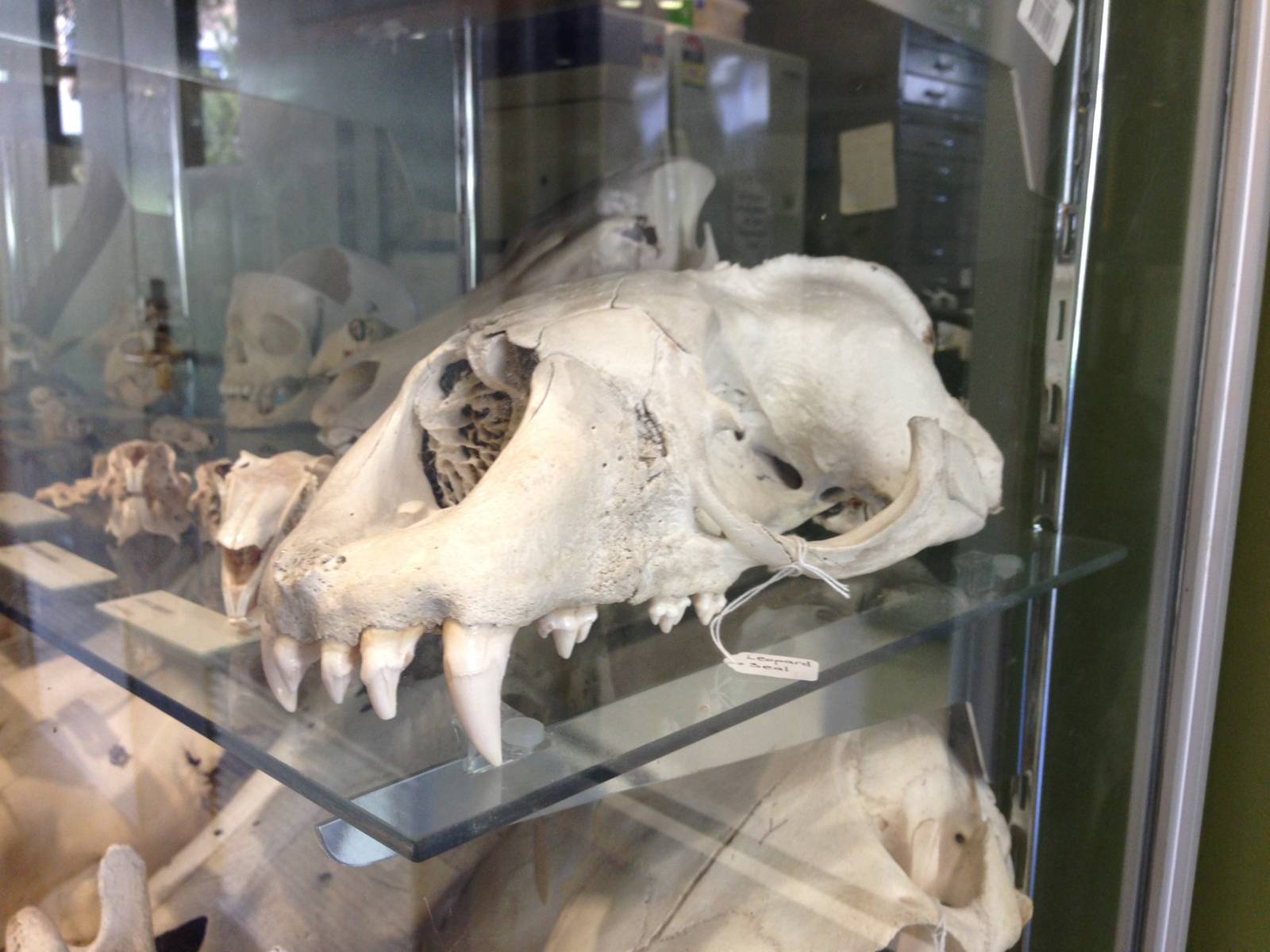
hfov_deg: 55.4
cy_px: 476
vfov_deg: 42.9
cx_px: 635
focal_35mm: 33
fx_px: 1211
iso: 80
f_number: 2.4
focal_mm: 4.13
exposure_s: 1/20
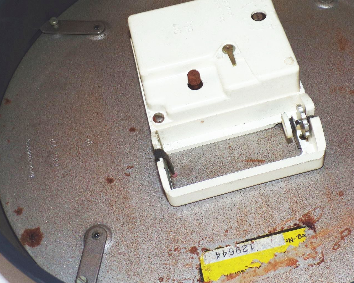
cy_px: 150
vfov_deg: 25.8
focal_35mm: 59
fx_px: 618
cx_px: 242
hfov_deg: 31.7
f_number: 3.4
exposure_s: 1/60
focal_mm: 7.6
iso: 80
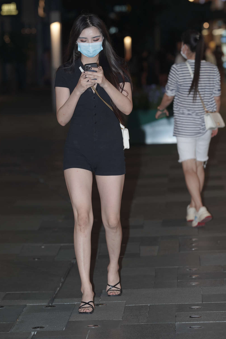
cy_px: 159
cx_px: 100
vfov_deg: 12.8
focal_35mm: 161
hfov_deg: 8.5
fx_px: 1516
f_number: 4
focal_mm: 135
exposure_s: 1/200
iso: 640
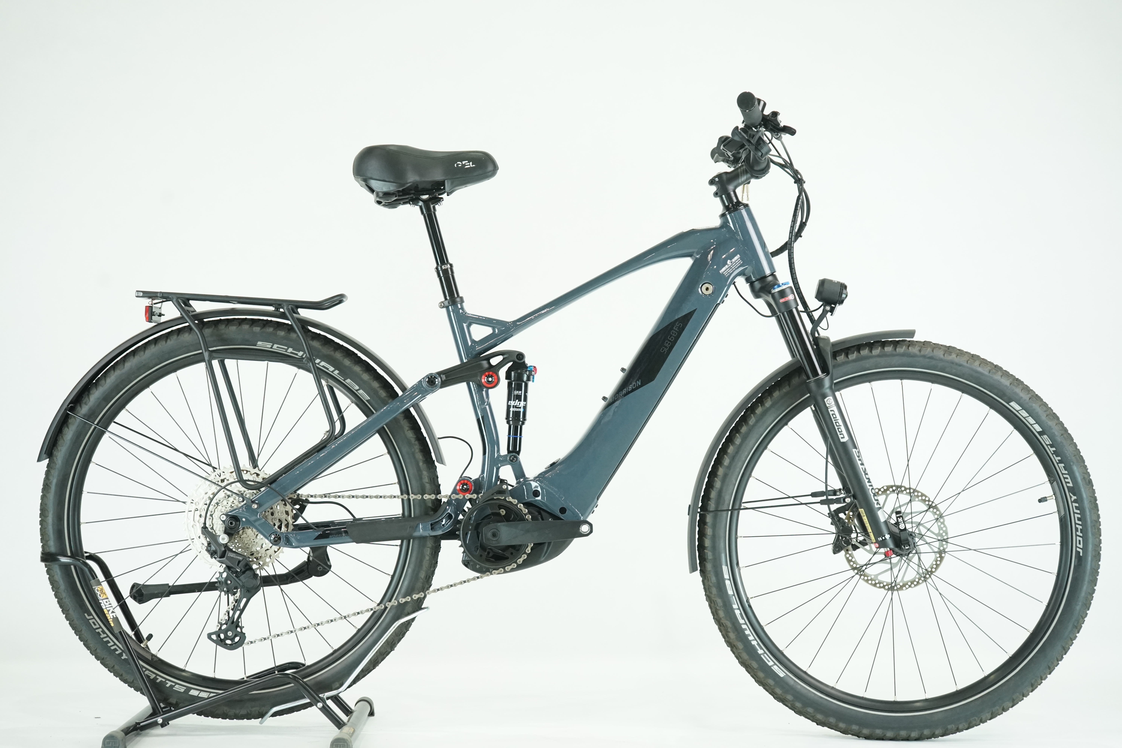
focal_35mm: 53
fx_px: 1652
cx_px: 561
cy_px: 374
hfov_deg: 37.5
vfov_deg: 25.5
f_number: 5.6
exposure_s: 1/200
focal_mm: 53
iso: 2500
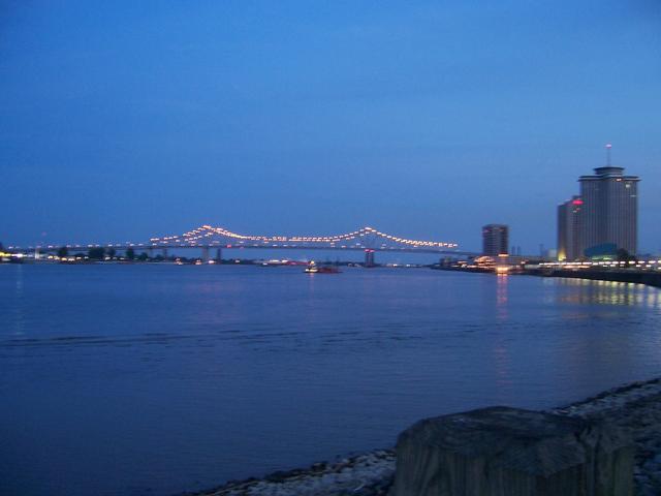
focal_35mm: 36
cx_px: 330
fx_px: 687
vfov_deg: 39.7
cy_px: 248
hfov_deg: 51.4
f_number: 3
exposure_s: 1/4
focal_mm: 6
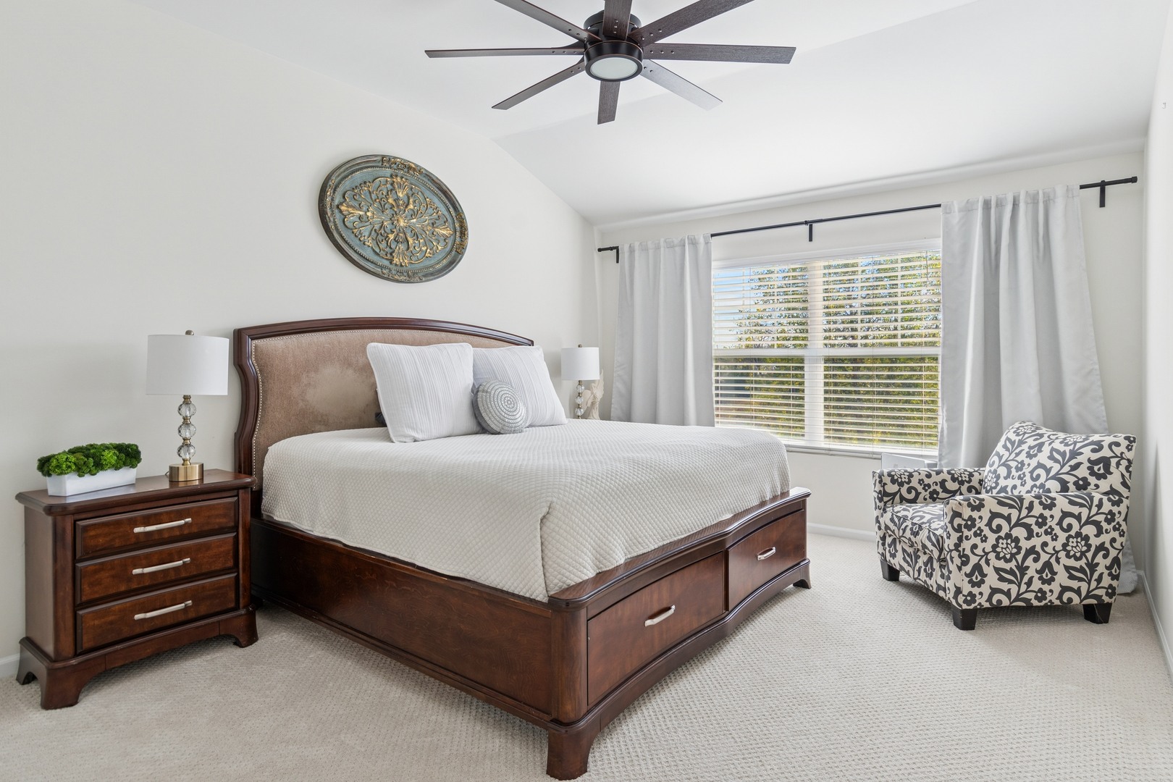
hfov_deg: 90.0
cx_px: 586
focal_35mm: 18
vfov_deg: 67.4
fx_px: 586
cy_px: 391
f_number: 8
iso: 250
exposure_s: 1/25
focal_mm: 12
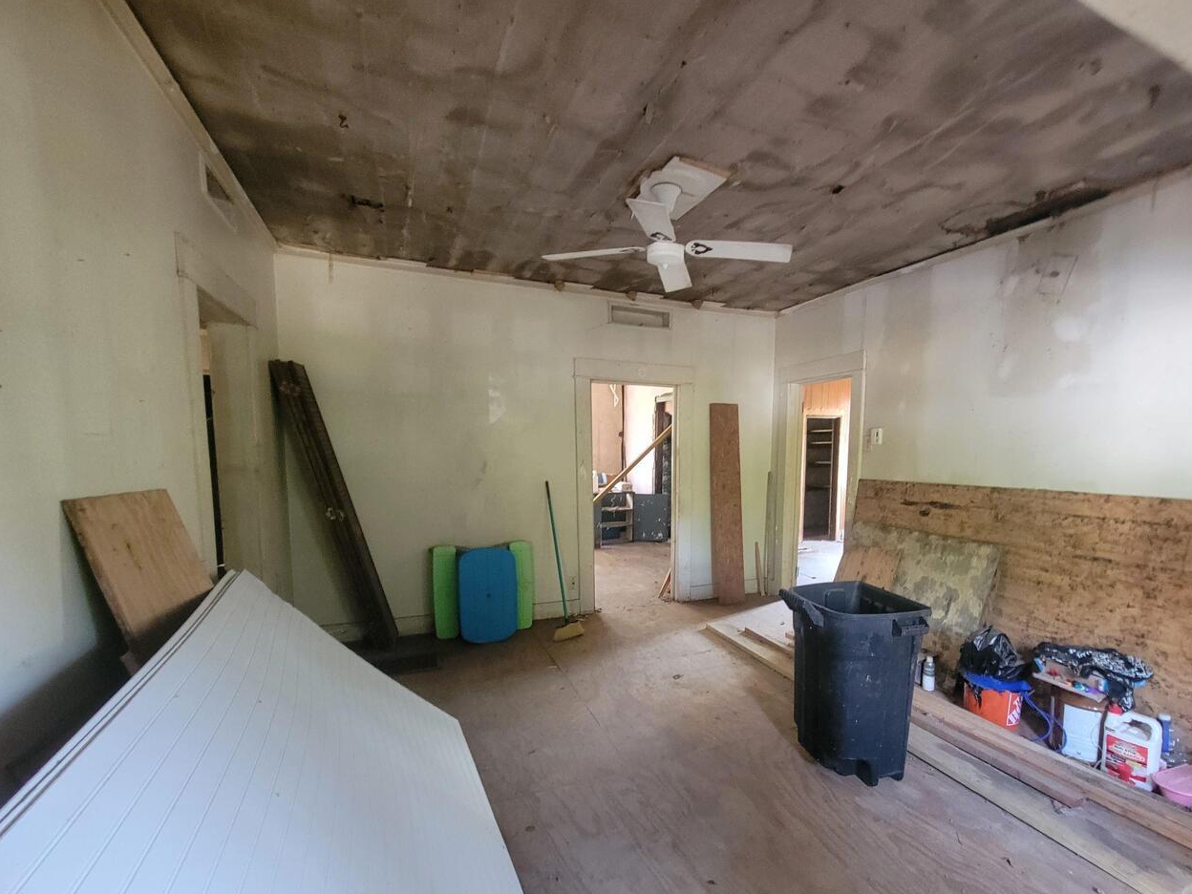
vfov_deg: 81.3
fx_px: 517
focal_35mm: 15
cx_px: 669
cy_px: 510
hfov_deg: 97.7
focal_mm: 2.2
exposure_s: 1/24
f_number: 2.2
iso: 640
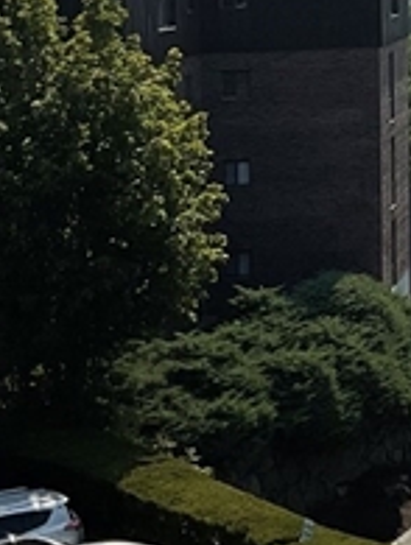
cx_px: 766
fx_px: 1799
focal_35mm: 114
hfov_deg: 11.9
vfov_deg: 16.6
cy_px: -87
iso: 16
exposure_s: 1/5263
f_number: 1.8
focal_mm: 3
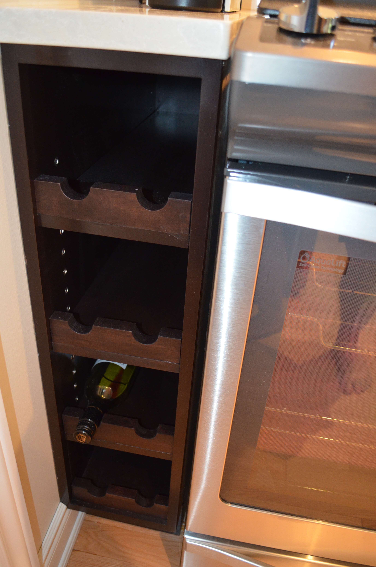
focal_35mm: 30
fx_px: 472
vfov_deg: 62.0
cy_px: 284
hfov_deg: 43.4
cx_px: 188
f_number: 3.8
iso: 1800
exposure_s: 1/60
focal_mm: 20
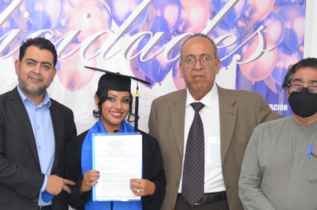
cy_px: 184
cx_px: 71
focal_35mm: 63
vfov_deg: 21.1
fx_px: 554
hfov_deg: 31.3
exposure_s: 1/60
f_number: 3.5
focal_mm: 18
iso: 1000
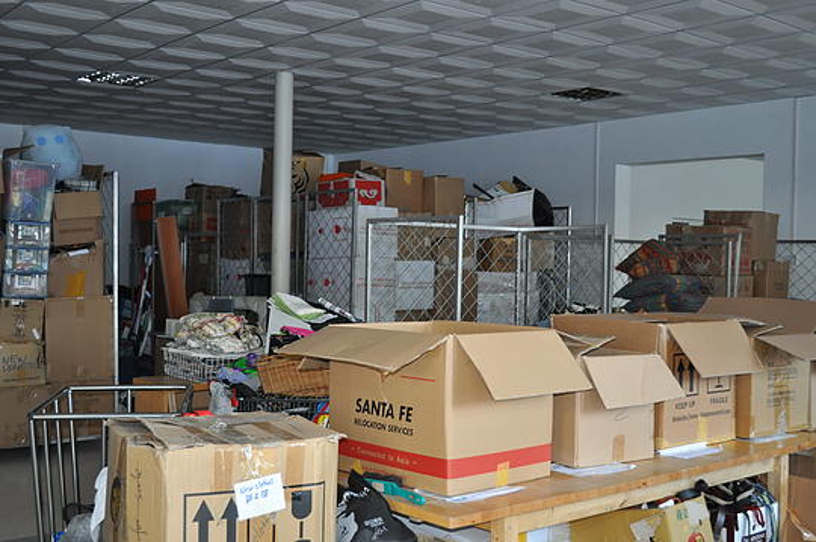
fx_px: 951
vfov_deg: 31.8
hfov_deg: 46.4
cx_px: 408
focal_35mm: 42
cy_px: 271
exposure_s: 1/60
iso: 800
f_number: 4.5
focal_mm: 28
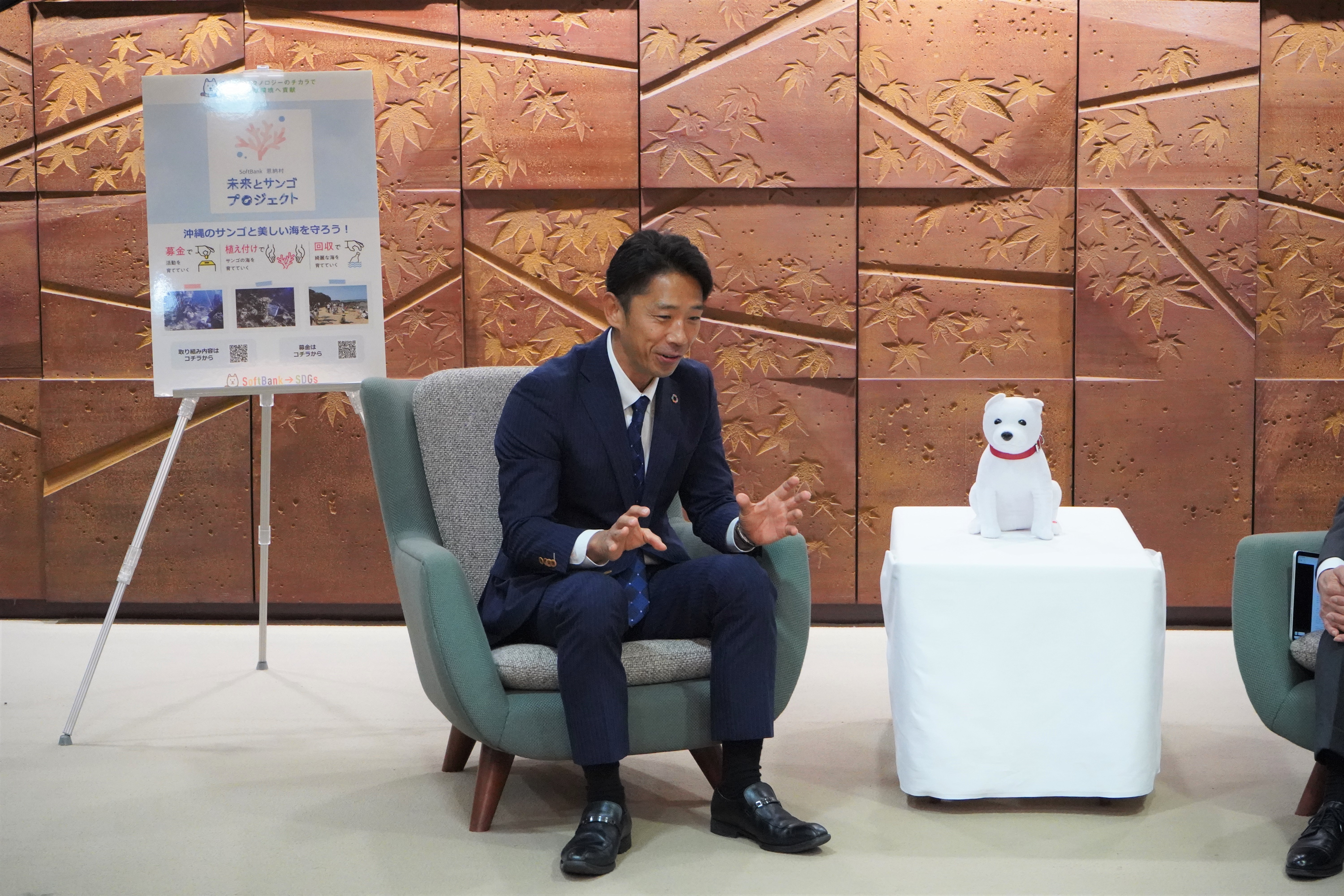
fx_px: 2613
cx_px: 672
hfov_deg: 28.8
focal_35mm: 70
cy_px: 448
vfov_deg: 19.5
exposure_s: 1/160
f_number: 9
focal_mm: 70
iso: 12800
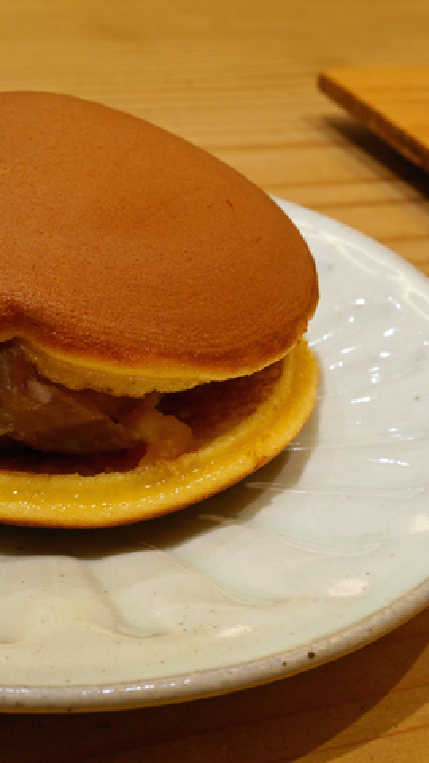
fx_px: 1193
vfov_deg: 35.4
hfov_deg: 20.1
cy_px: 378
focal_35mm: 59
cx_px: 79
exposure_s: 1/20
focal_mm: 20
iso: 320
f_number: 10
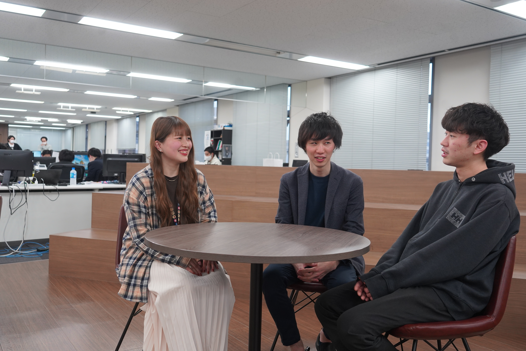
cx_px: 263
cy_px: 176
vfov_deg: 37.9
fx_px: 511
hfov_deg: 54.4
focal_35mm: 35
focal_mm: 35
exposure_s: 1/160
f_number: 4.5
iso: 1250
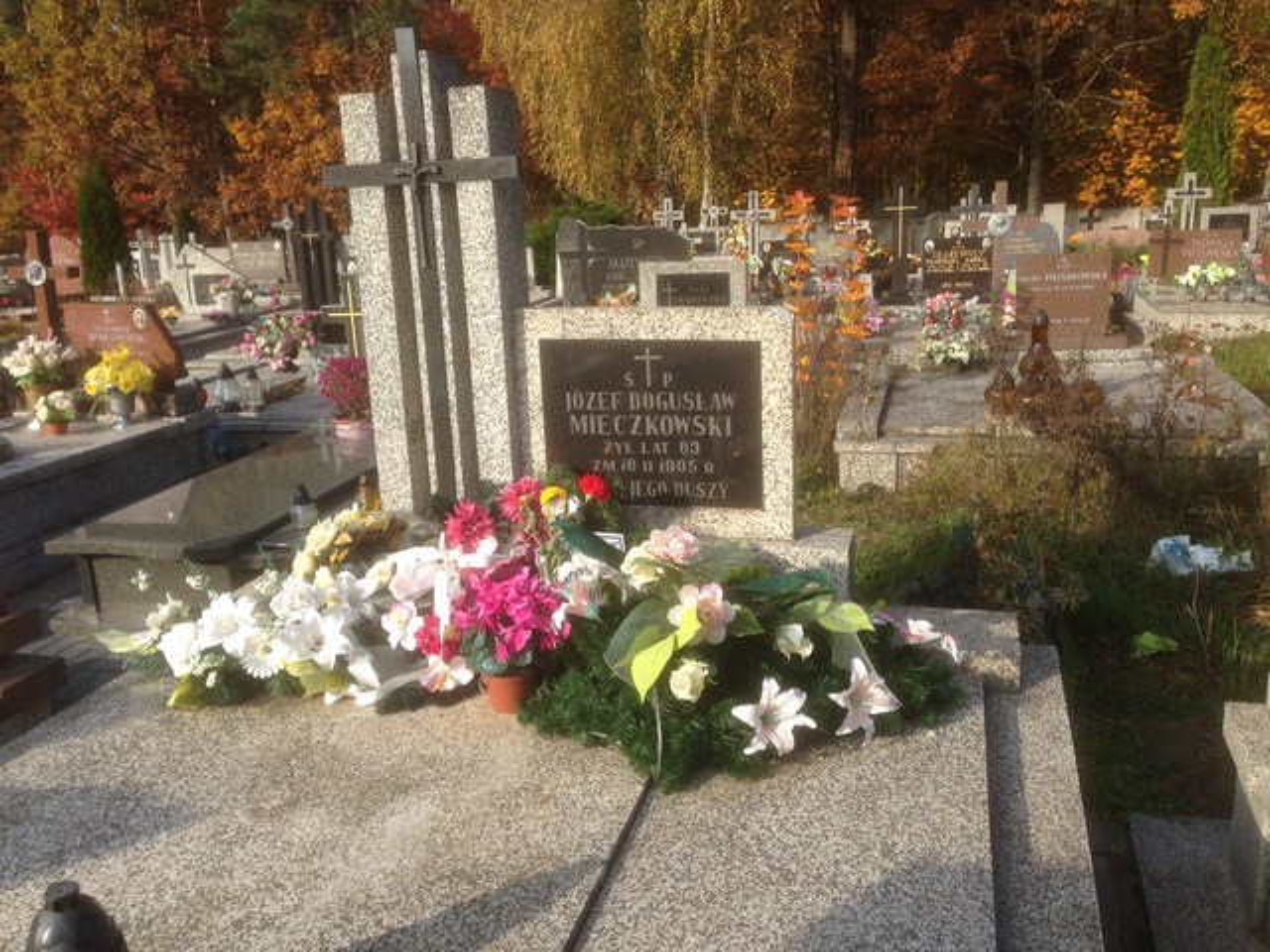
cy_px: 476
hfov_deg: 55.4
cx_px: 635
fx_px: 1211
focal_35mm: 33
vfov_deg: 42.9
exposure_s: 1/935
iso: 50
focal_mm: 4.12
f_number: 2.4
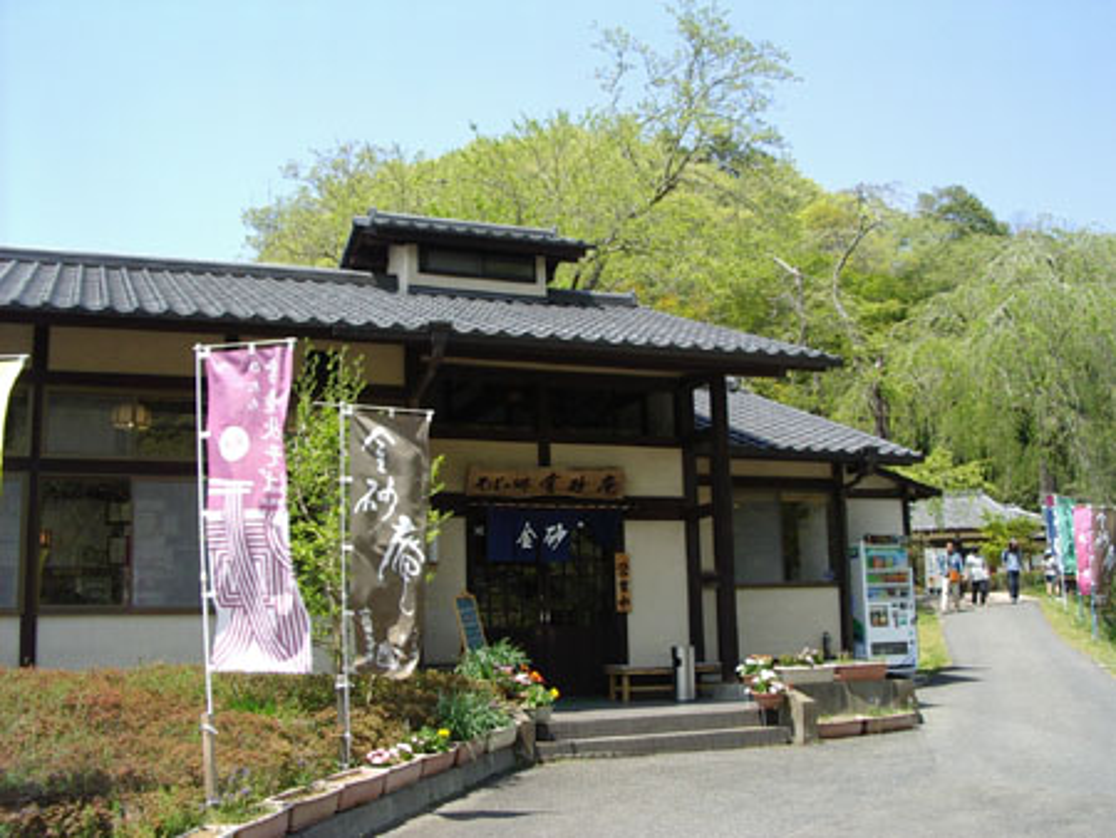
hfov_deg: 49.0
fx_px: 1226
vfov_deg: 37.8
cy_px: 419
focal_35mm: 38
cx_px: 558
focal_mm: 5.8
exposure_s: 1/200
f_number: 4.8
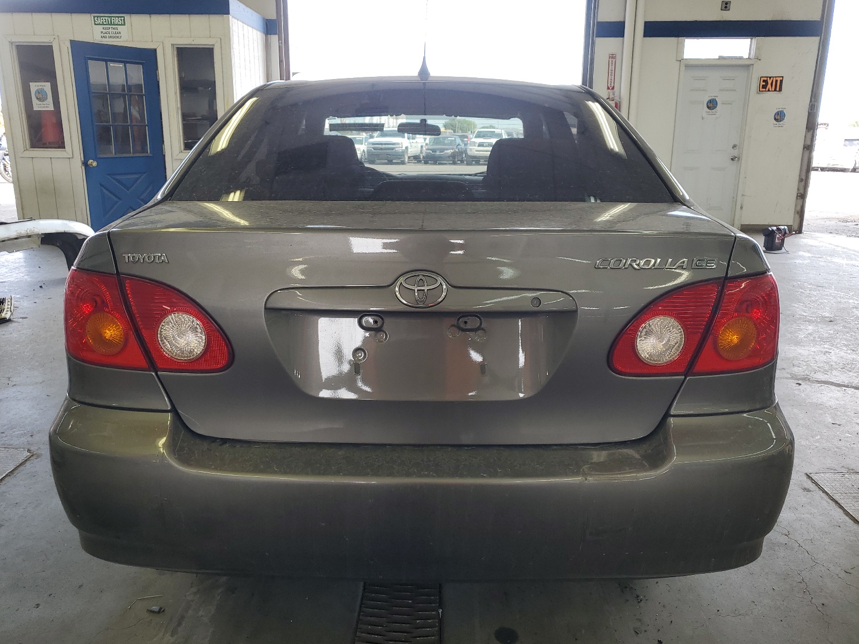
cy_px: 332
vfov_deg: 51.4
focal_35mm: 27
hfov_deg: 65.3
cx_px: 418
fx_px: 670
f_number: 1.5
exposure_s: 1/169
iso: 50
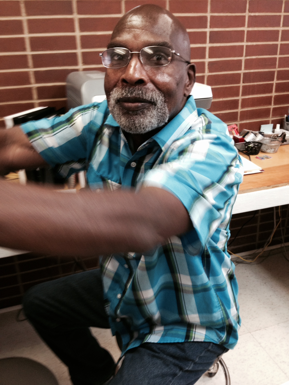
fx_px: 390
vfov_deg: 52.6
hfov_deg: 40.7
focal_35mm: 35
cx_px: 144
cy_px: 192
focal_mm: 4.28
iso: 160
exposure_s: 1/20
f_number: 2.4
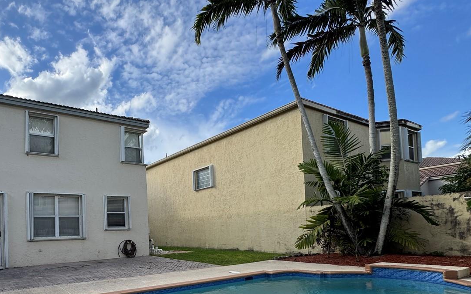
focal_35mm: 22
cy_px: 225
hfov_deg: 75.2
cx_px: 131
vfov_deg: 52.4
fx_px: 282
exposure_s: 1/868
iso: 50
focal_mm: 2.22
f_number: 2.2
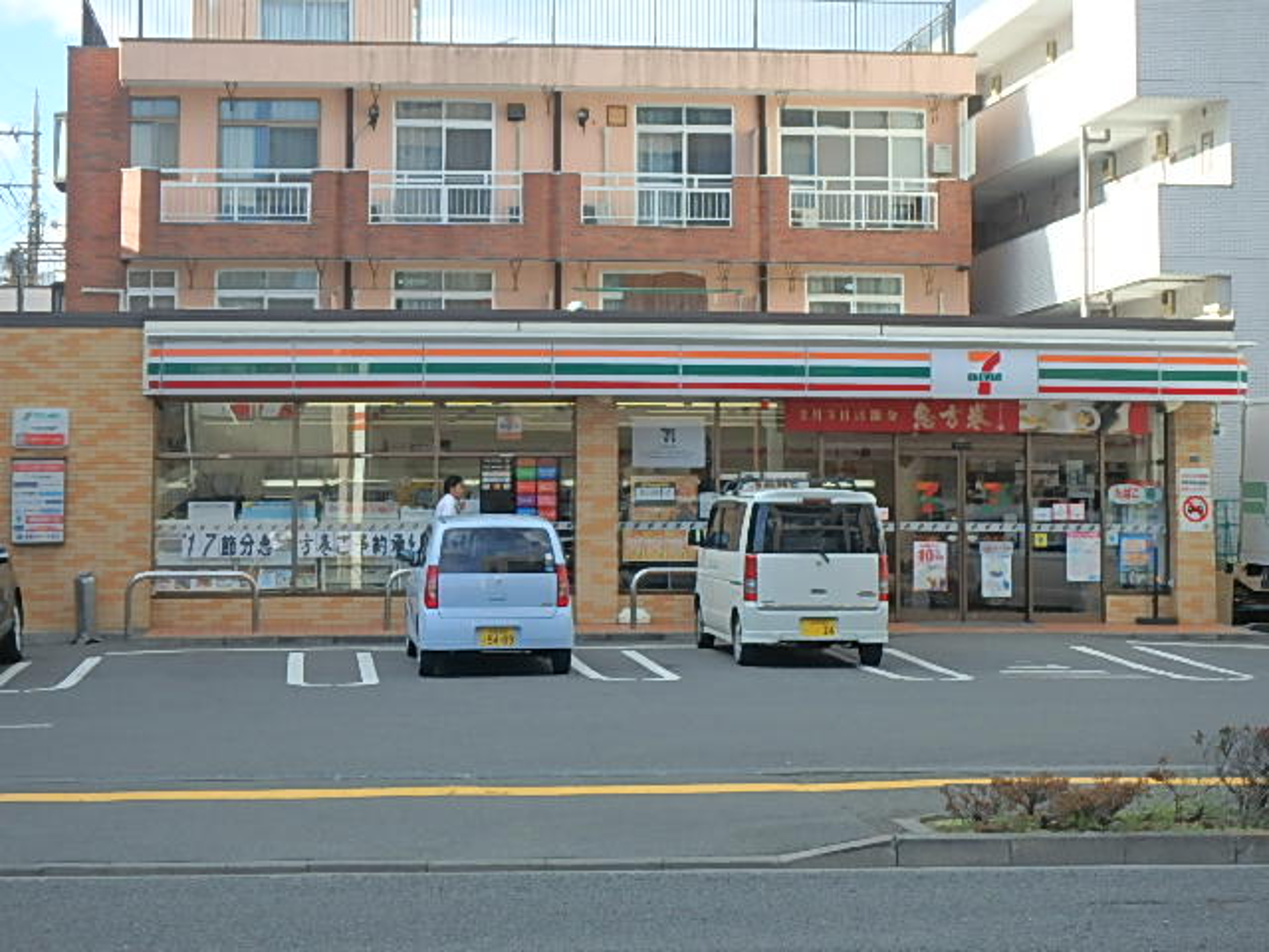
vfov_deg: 22.3
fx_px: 2420
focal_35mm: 66
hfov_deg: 29.4
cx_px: 634
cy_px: 476
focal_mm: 11.7
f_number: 5.1
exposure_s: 1/320
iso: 125
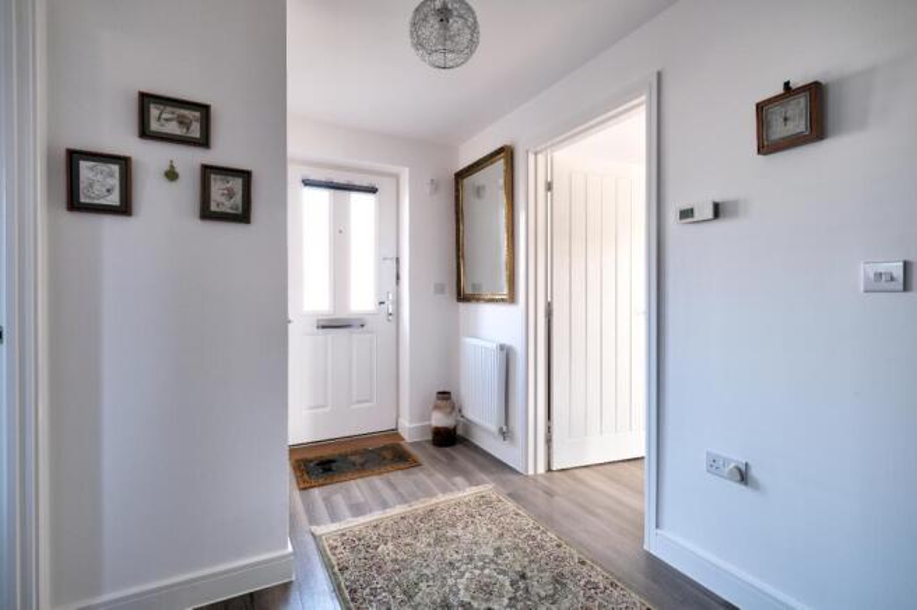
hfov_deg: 96.8
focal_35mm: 16
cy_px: 305
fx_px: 407
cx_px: 458
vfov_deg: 73.6
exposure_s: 1/15
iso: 320
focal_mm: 10.5
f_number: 4
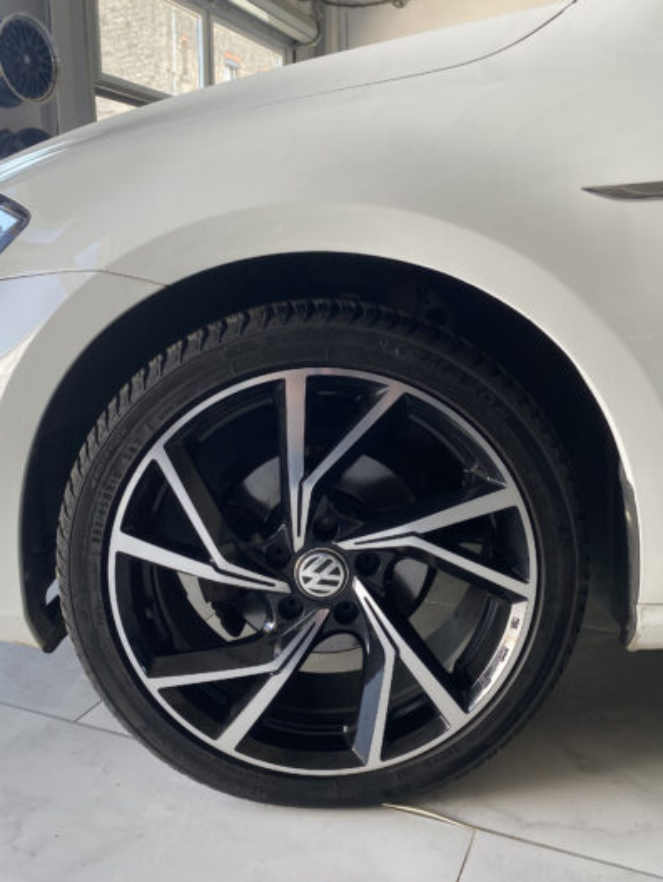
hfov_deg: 45.5
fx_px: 790
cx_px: 316
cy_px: 404
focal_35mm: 31
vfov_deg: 58.2
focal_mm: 4.25
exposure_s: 1/122
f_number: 1.8
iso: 50
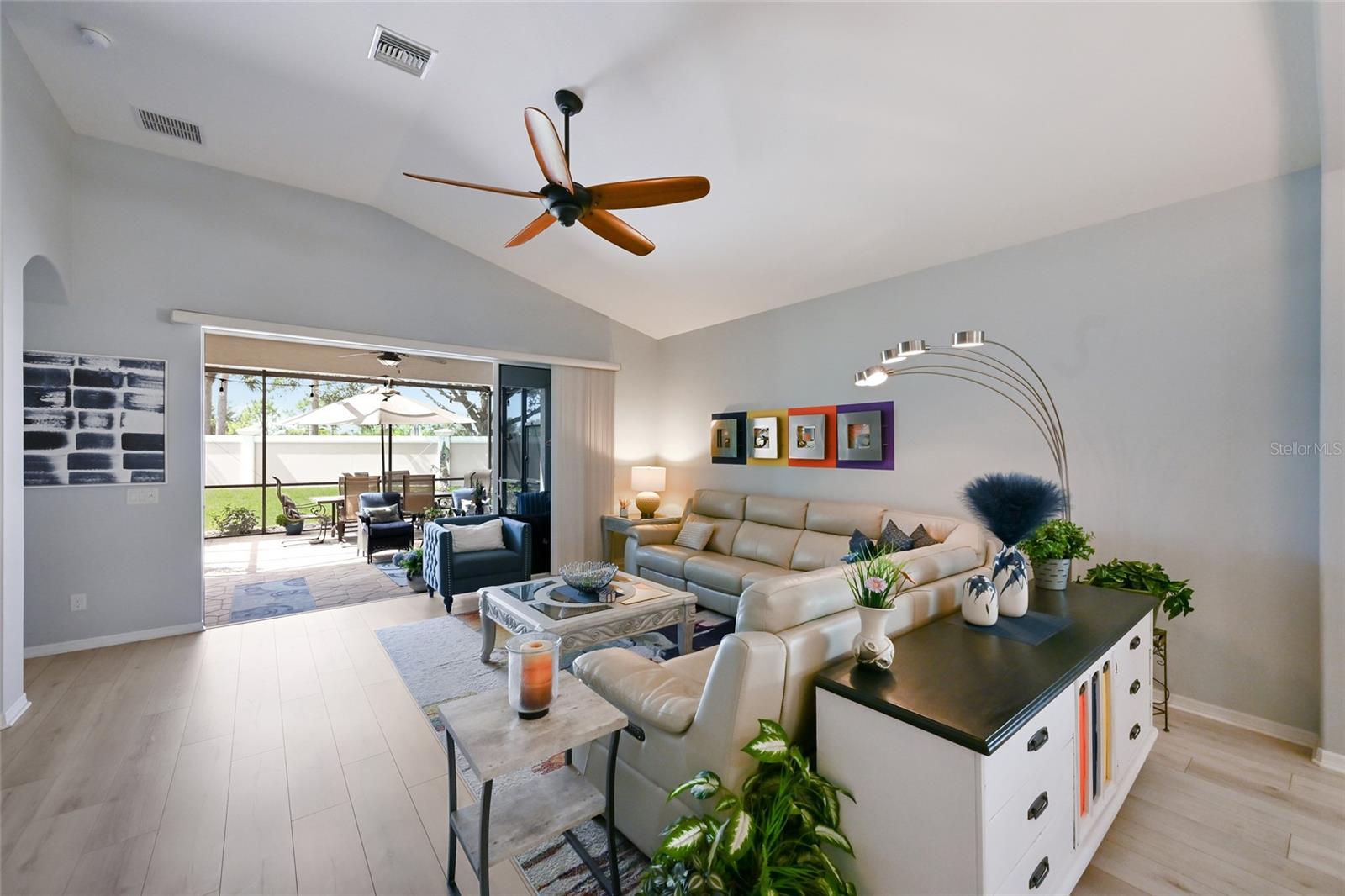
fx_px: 523
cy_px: 448
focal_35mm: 14
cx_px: 672
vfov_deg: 81.2
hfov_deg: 104.3
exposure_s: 1/60
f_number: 8
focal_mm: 14
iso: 800
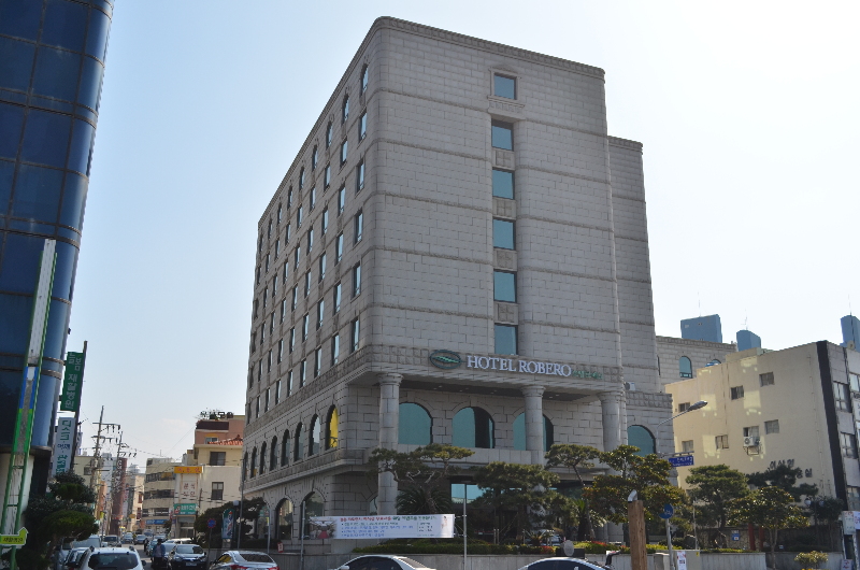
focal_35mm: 36
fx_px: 858
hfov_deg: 53.2
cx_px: 430
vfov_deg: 36.7
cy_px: 285
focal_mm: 24
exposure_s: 1/1250
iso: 200
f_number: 5.6
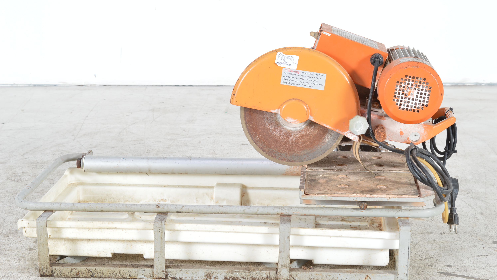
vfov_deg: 15.9
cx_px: 250
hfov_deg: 27.9
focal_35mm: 76
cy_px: 137
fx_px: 1002
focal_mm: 48
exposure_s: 1/100
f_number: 10
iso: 200
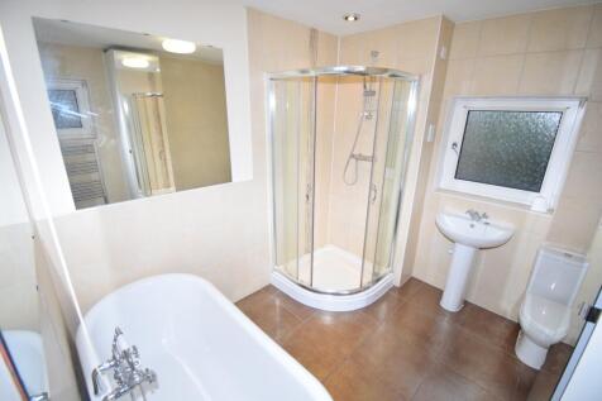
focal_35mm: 15
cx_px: 301
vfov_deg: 77.3
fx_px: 251
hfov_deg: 100.4
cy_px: 200
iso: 640
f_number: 4.5
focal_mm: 10
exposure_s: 1/60
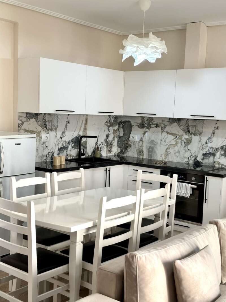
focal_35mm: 48
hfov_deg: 30.3
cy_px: 151
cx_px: 113
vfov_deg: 39.7
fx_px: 418
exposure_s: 1/90
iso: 125
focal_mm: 6.86
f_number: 1.78
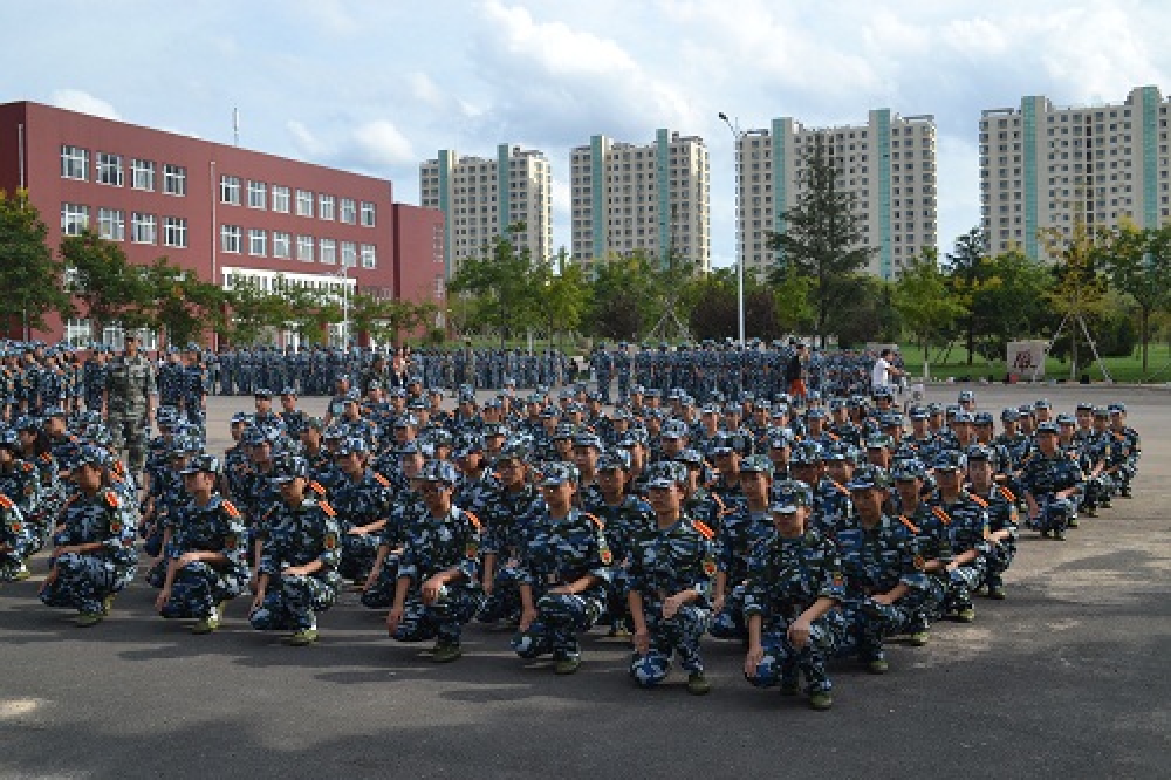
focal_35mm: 39
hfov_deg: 49.6
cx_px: 586
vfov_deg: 34.2
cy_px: 390
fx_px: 1268
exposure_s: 1/200
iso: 100
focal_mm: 26
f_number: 7.1
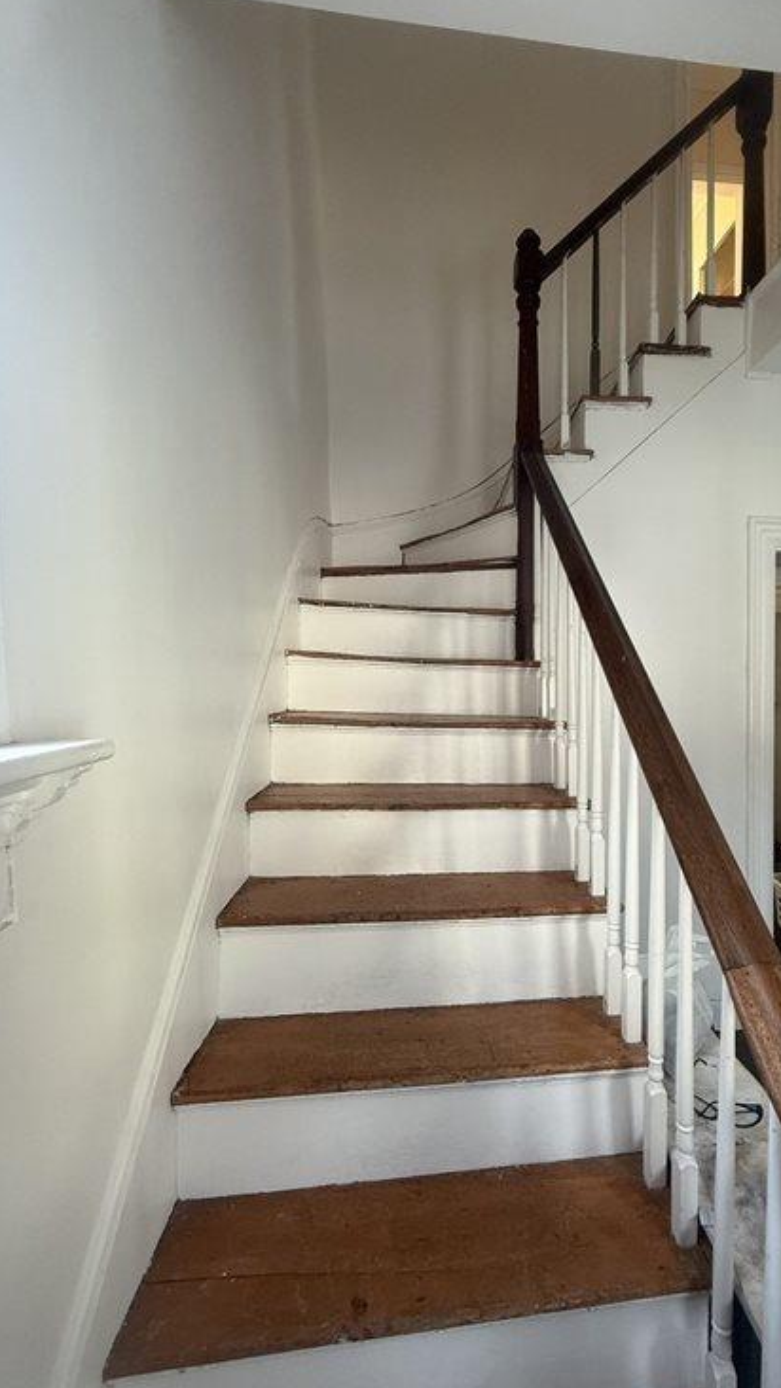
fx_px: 589
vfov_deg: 99.4
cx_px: 480
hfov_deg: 66.3
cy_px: 705
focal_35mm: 16
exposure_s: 1/99
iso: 200
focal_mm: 2.22
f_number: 2.2
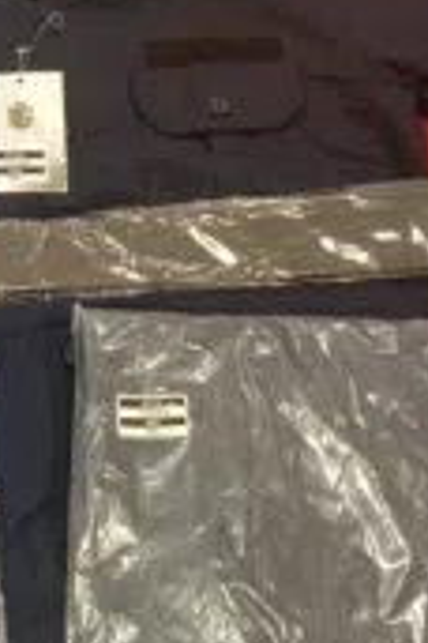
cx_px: 90
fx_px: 1213
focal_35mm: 68
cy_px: 274
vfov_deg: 29.6
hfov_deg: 19.8
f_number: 1.8
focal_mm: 4.22
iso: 695
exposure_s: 1/50
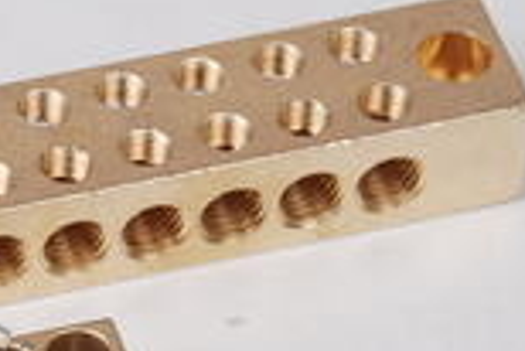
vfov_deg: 3.5
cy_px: 339
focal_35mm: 390
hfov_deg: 5.3
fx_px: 5693
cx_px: -85
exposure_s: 1/125
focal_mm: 80
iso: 100
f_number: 18
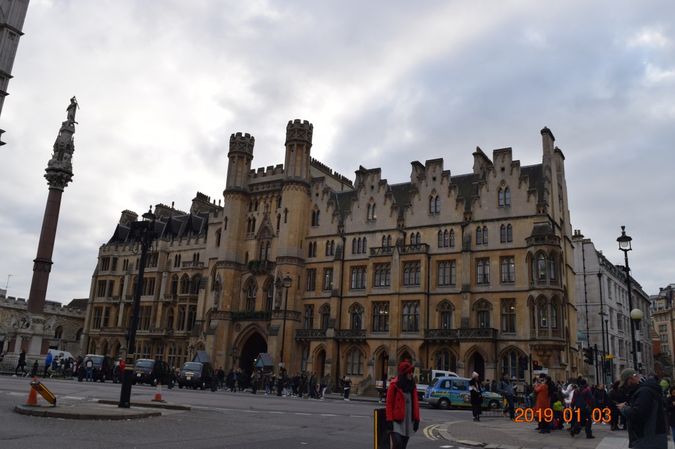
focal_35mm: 30
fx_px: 562
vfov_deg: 43.6
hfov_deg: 61.9
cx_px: 338
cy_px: 224
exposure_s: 1/250
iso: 360
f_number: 8
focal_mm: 20
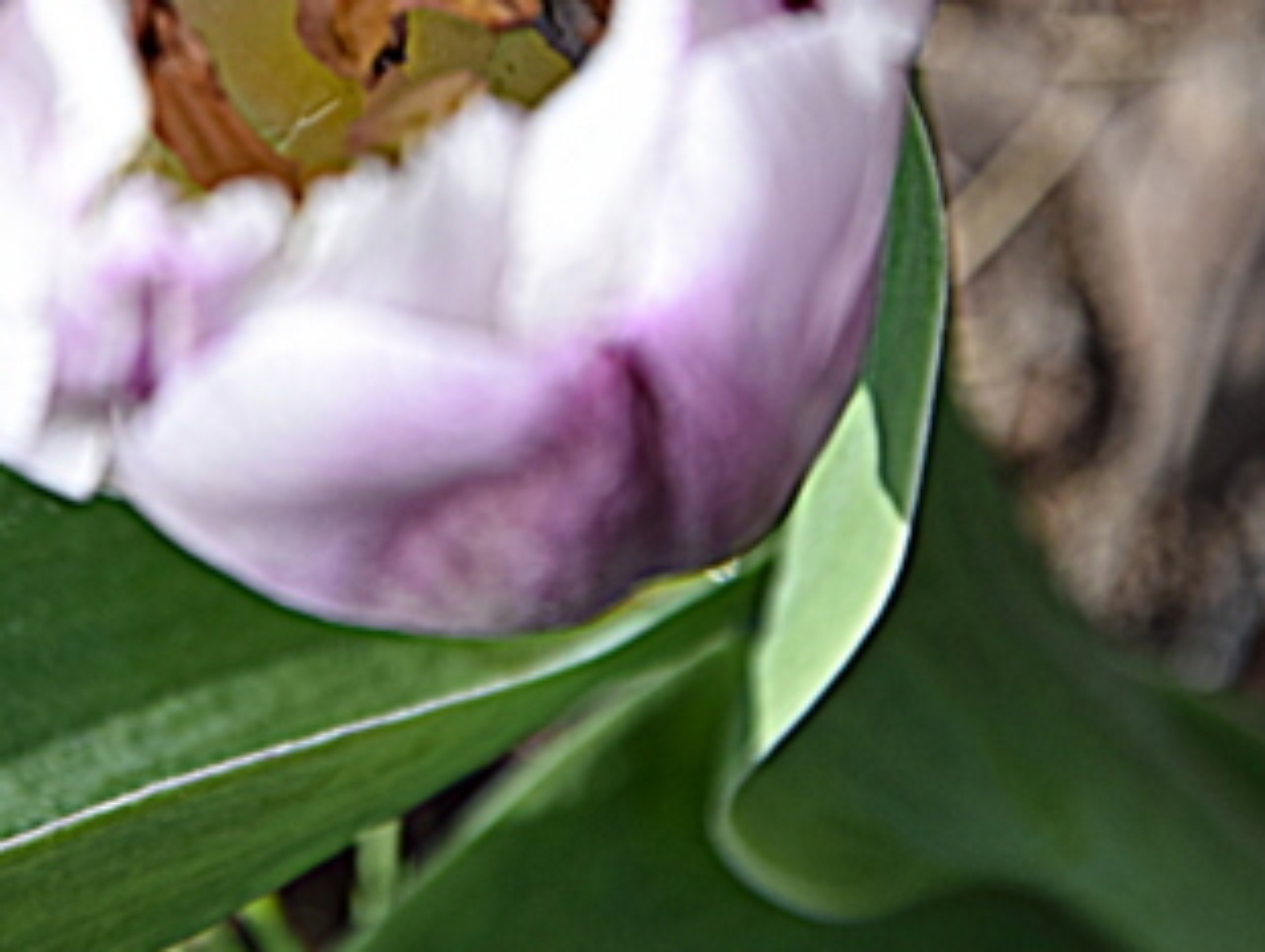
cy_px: -53
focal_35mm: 389
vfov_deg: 3.8
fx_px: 14241
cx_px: 390
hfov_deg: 5.1
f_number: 8
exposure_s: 1/500
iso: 200
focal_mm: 105
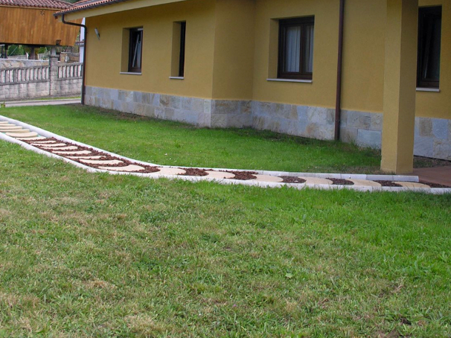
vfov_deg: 27.7
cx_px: 271
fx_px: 677
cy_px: 91
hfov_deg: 36.7
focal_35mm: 52
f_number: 4.5
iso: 50
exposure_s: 1/93.2
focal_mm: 8.9
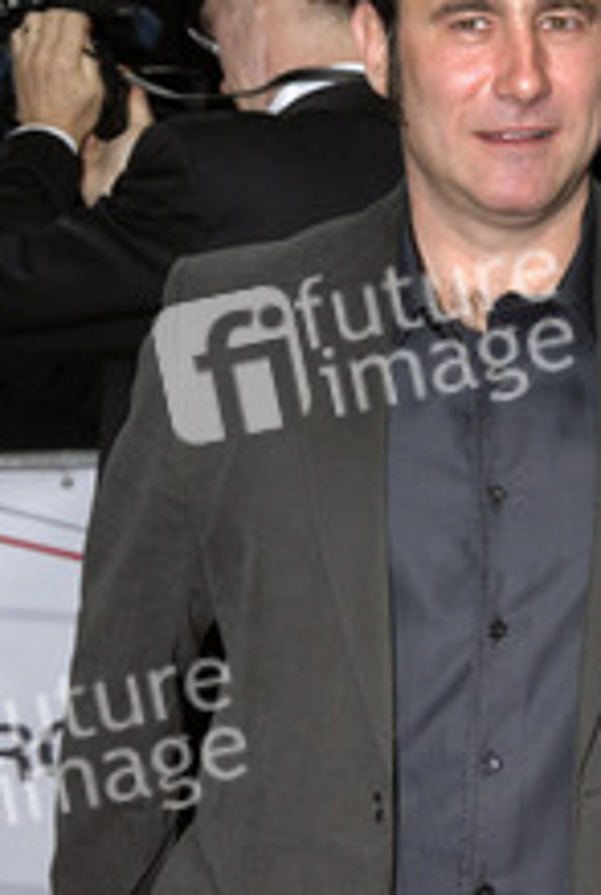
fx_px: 2592
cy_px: 552
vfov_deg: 19.6
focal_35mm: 104
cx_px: 487
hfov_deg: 13.2
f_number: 5.6
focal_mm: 38
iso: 500
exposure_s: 1/100
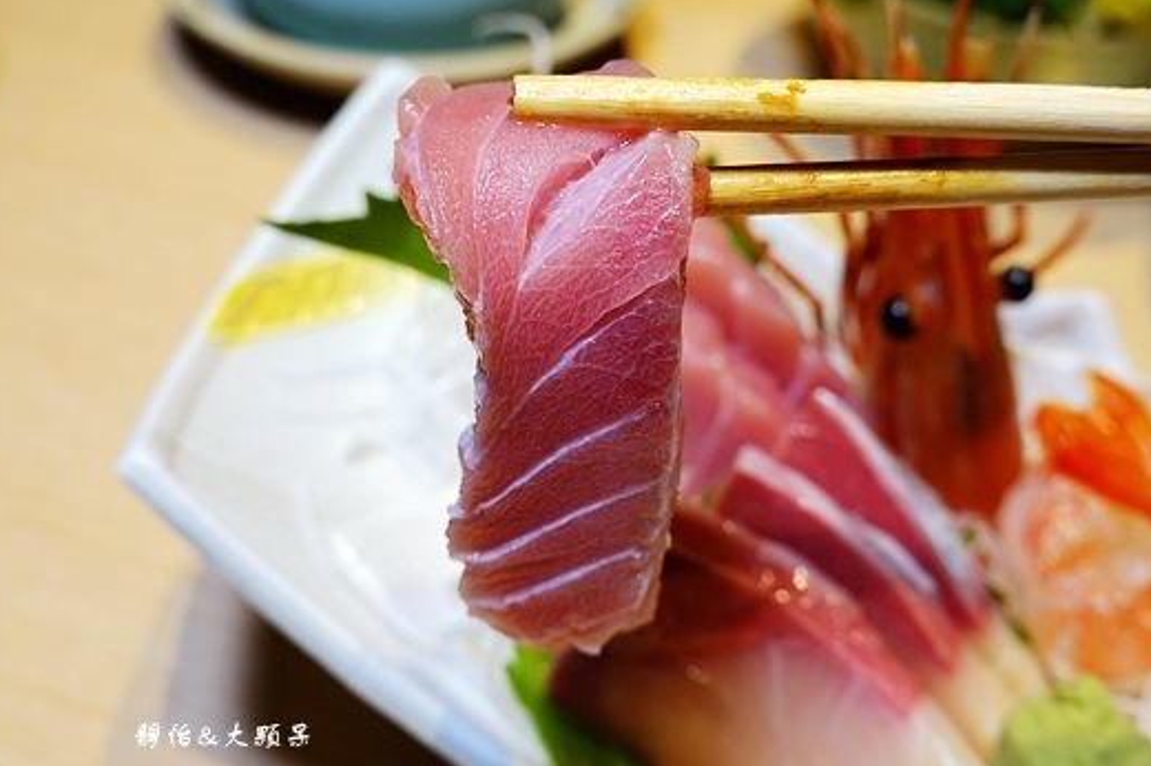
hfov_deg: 39.6
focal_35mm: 50
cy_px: 362
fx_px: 1598
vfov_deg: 27.0
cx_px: 589
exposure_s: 1/40
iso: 250
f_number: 3.5
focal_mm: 14.69
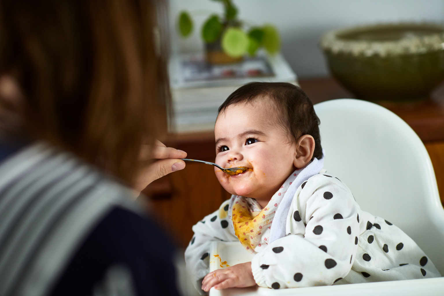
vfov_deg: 16.1
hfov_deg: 23.9
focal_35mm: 85
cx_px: 222
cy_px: 148
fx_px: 1048
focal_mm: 85
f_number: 2.2
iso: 1250
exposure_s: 1/320
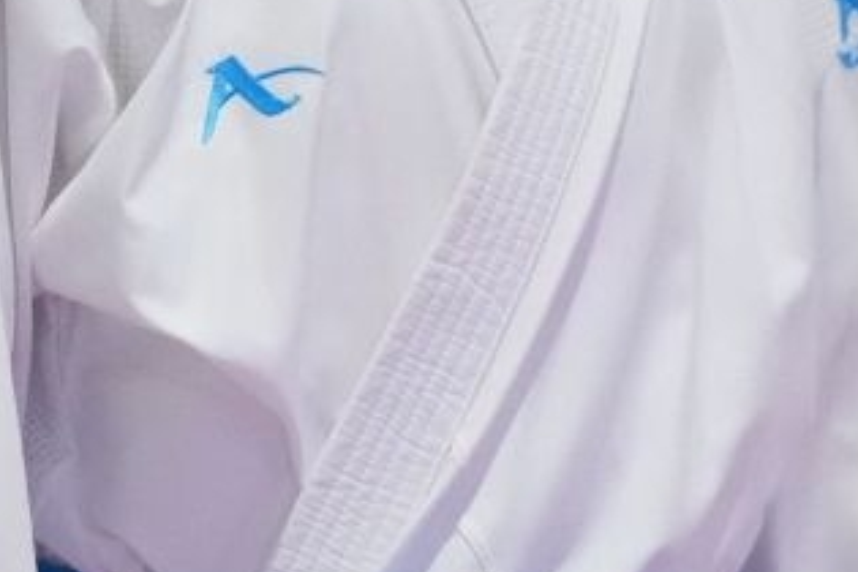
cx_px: 528
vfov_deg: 1.2
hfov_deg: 1.8
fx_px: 27263
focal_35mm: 1144
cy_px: 199
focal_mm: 200
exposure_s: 1/800
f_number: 2.8
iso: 10000
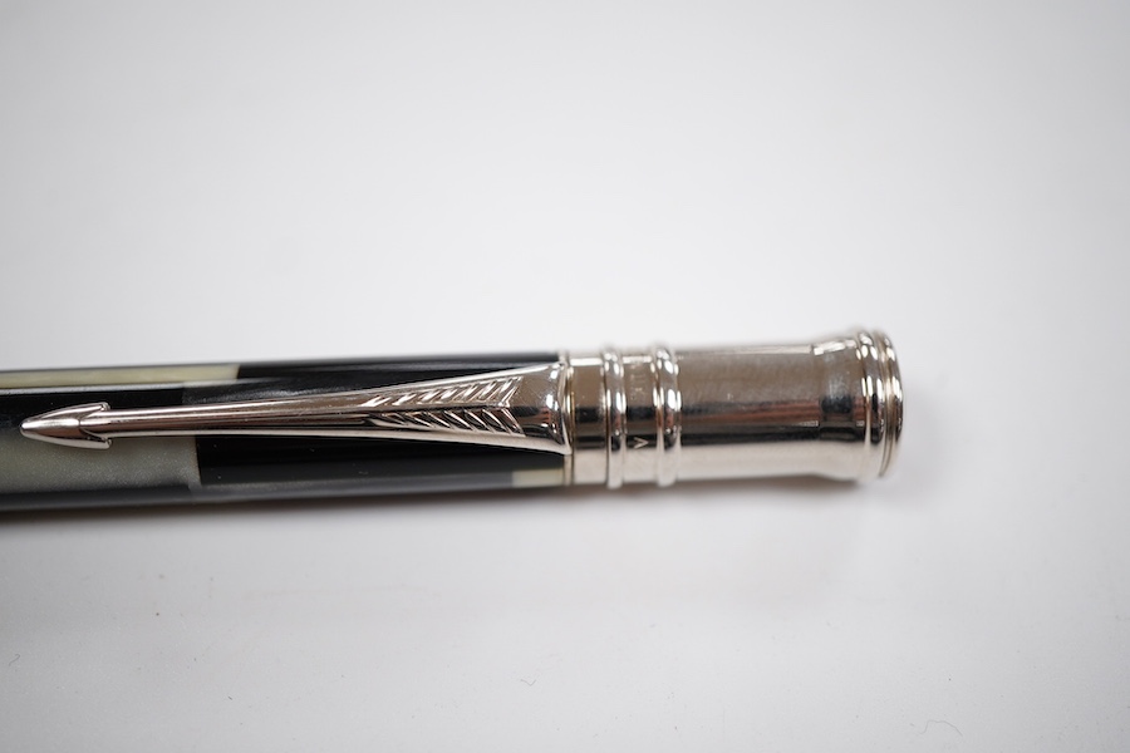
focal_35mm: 45
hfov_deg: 43.6
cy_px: 376
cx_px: 565
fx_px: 1412
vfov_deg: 29.9
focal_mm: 30
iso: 500
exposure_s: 1/125
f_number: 5
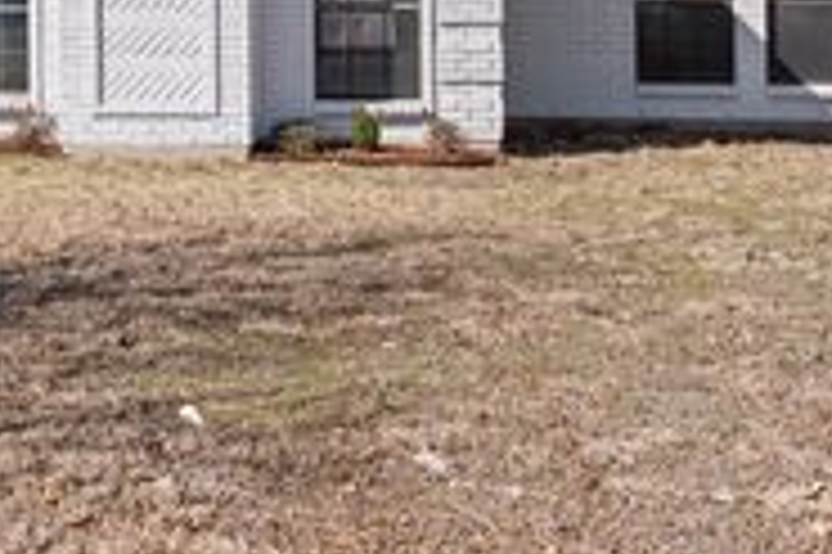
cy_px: -16
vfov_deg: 23.1
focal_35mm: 56
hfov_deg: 34.1
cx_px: 108
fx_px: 1291
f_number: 3.2
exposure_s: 1/2500
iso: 200
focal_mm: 13.8
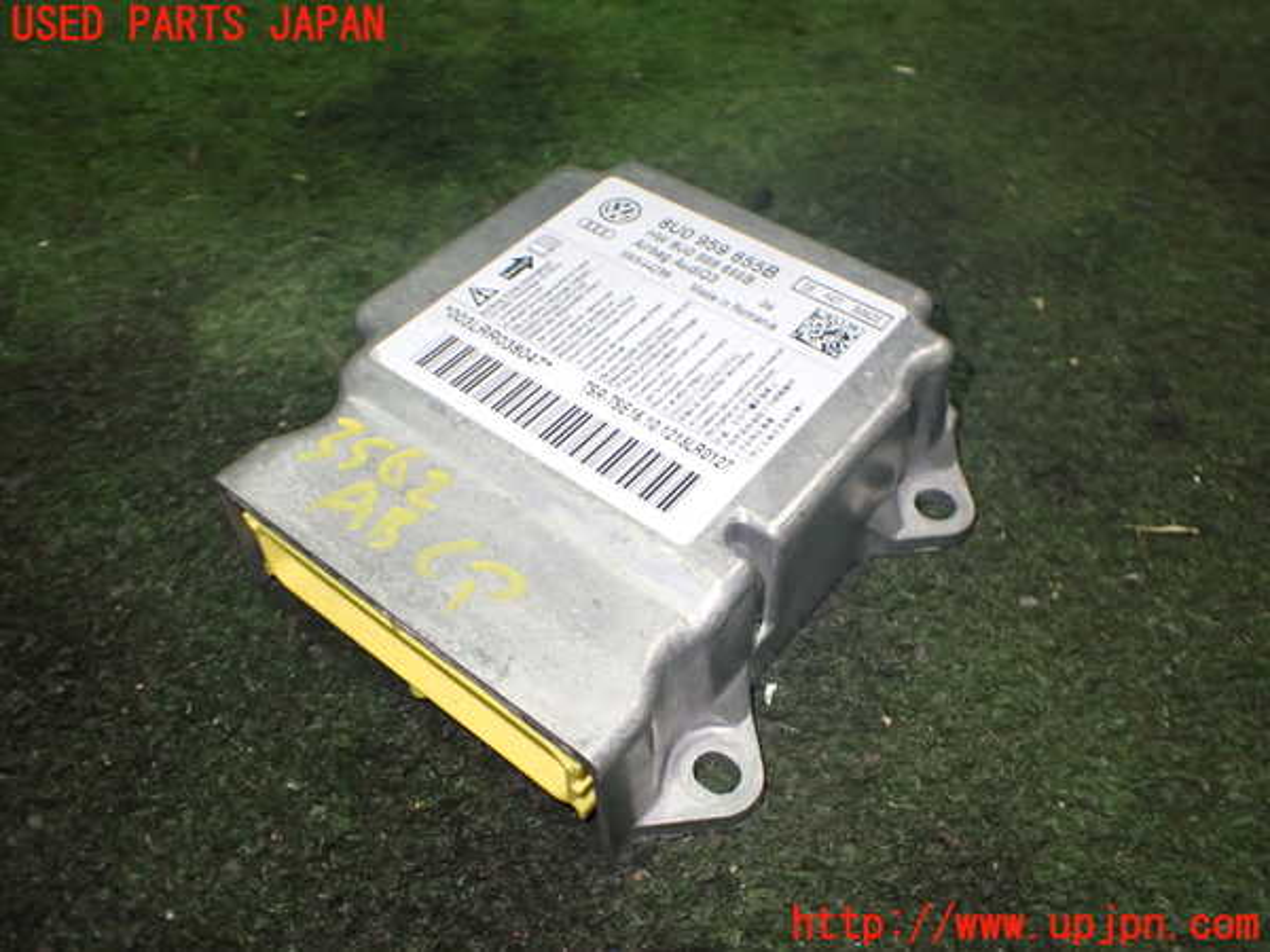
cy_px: 476
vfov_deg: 46.8
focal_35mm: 30
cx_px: 635
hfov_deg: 60.0
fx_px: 1101
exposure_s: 1/100
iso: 800
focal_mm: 5.4
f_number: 2.3
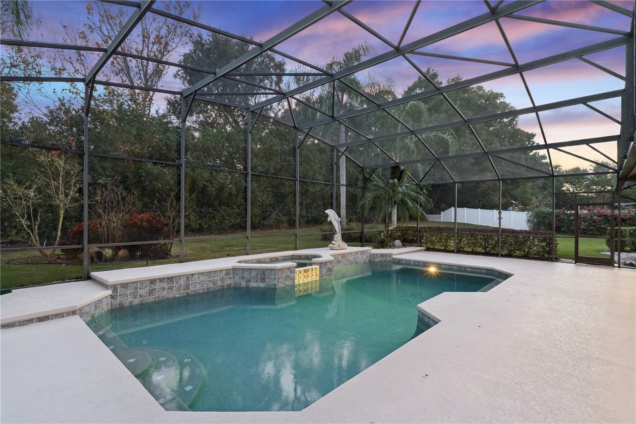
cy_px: 212
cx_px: 318
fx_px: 307
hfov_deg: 92.0
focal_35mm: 17
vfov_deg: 69.2
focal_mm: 11.6
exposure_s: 1/2.5
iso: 400
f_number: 9
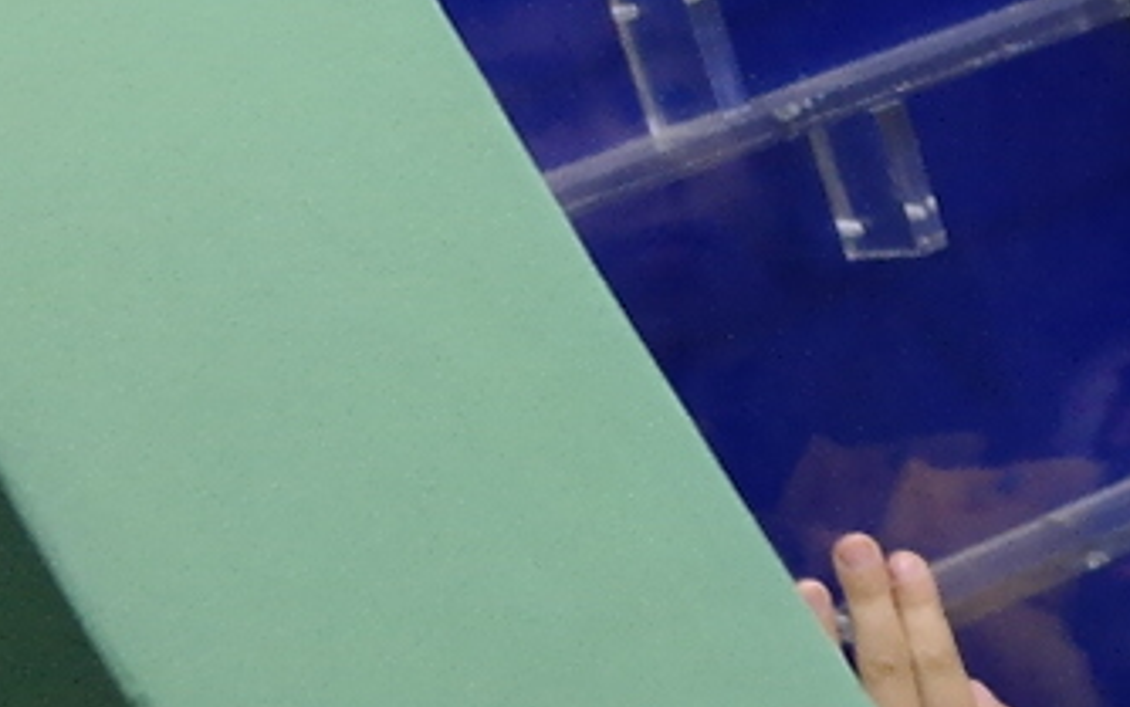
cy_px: -335
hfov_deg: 11.9
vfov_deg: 8.1
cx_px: 2196
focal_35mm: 158
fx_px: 4867
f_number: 3.5
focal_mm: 20
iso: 400
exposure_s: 1/40
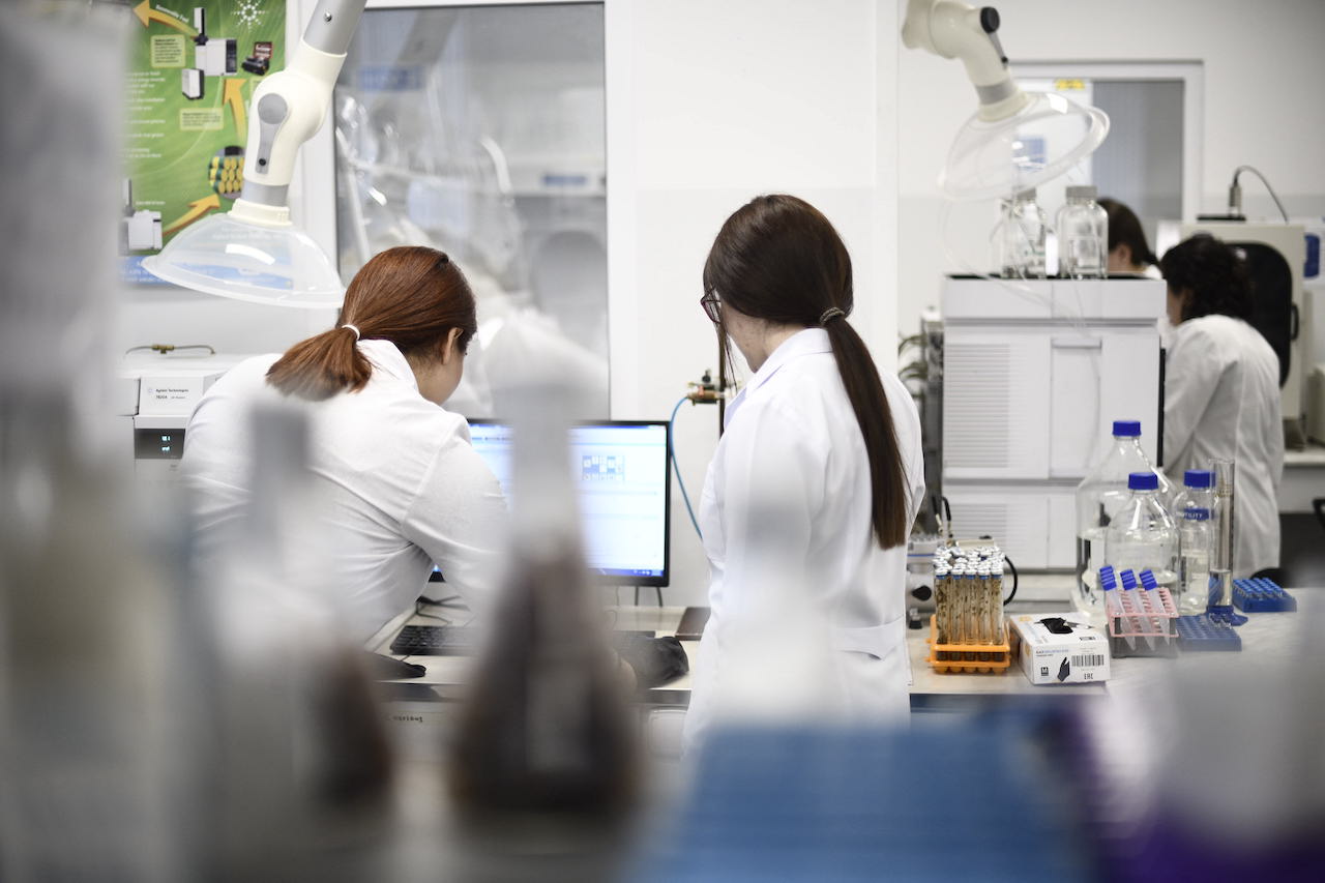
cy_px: 442
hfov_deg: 39.6
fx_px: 1840
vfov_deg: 27.0
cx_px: 662
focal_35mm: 50
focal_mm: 50
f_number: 1.4
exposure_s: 1/500
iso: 800
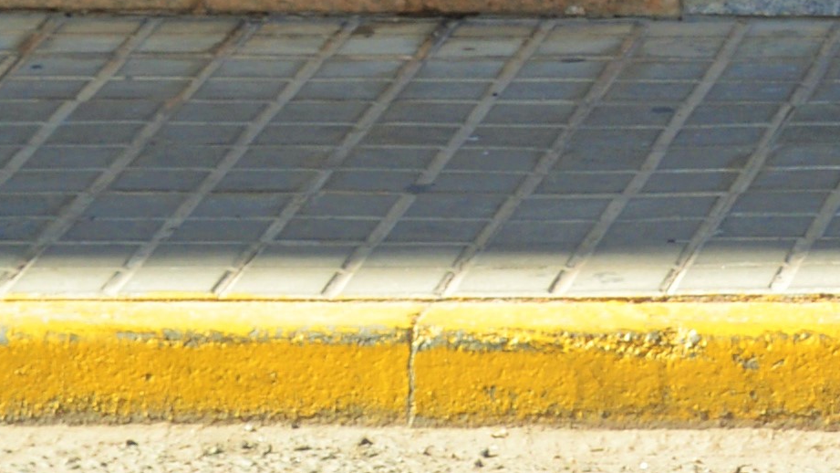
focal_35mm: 430
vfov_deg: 2.7
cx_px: 1716
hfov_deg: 4.9
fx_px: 9577
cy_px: -1903
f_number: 5.6
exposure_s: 1/125
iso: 100
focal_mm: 42
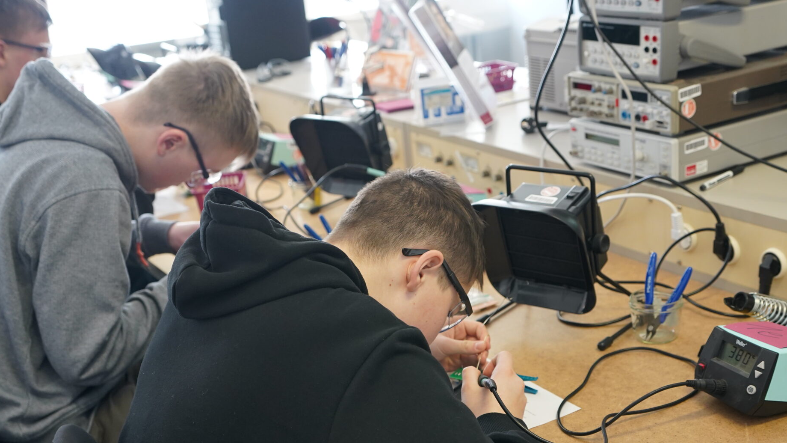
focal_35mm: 51
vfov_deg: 23.3
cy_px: 323
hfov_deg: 40.5
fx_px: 1064
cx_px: 429
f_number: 3.2
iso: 1600
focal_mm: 35
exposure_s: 1/160
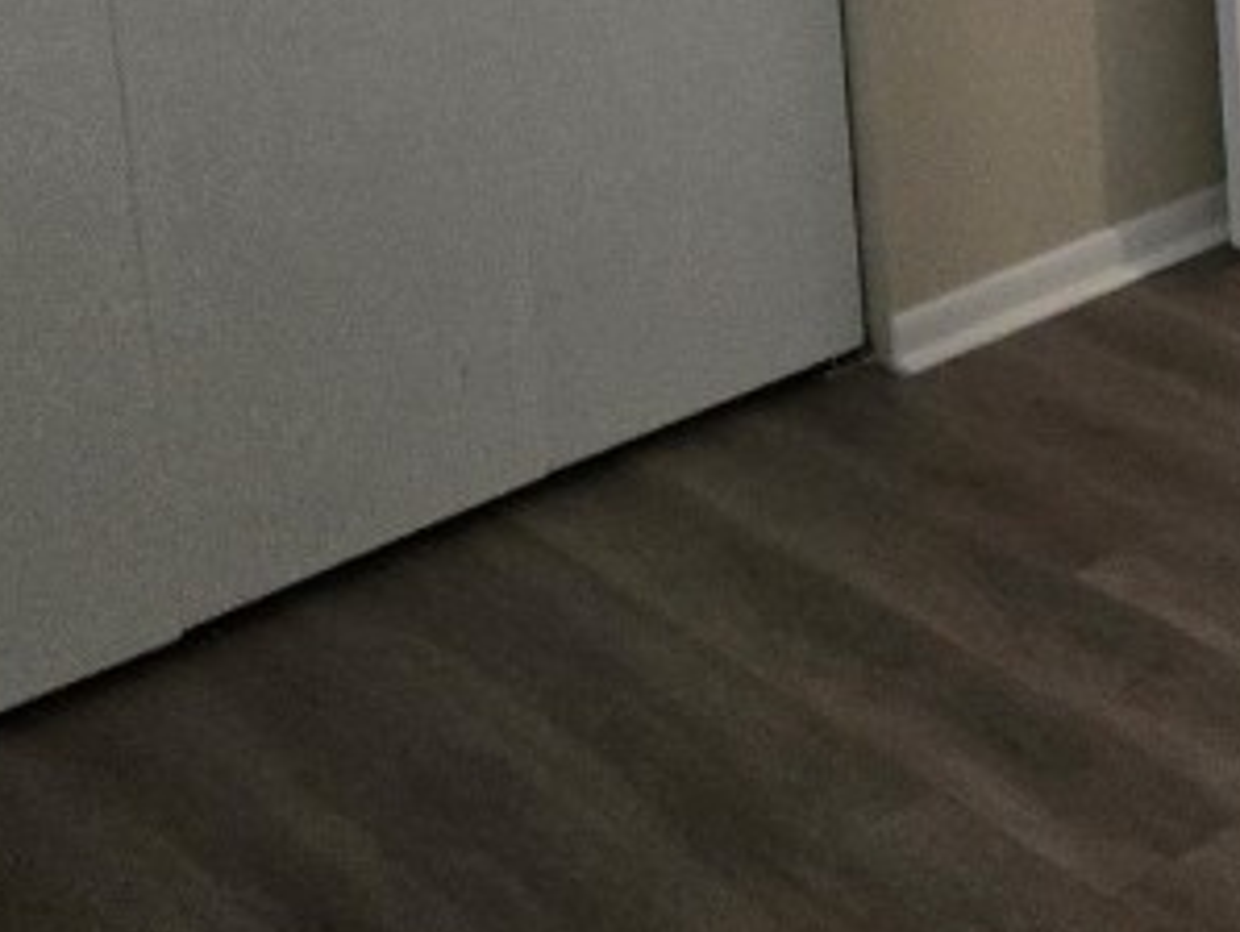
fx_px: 2832
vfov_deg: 17.3
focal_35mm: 79
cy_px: -350
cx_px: 936
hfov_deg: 24.4
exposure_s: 1/120
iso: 800
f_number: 1.8
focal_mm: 5.4
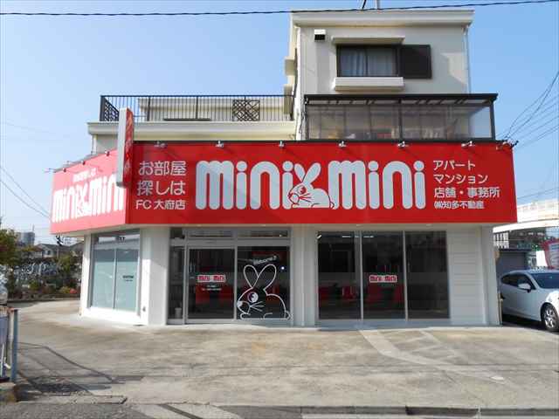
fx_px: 420
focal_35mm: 26
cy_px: 210
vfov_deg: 53.1
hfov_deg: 67.3
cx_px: 280
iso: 80
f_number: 3.5
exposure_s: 1/800
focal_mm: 4.6
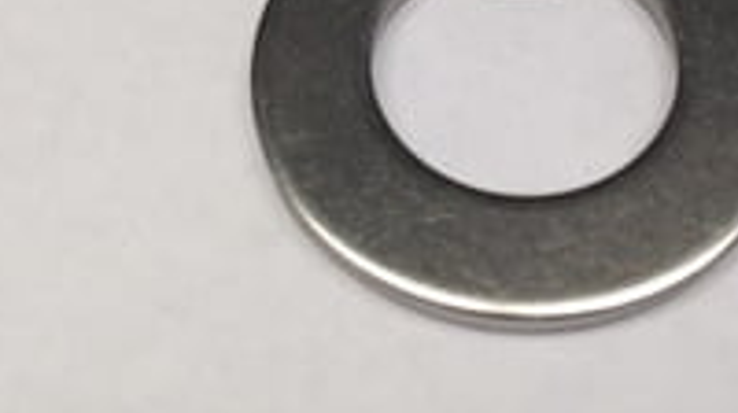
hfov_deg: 33.0
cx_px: 502
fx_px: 1232
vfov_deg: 18.8
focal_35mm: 63
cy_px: 53
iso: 64
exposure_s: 1/40
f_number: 2.4
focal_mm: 4.12
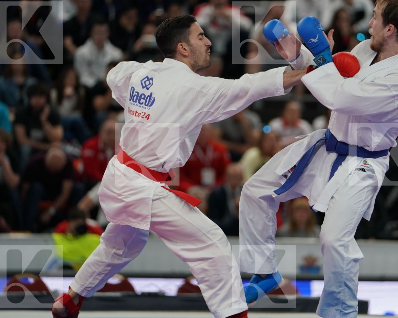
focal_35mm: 266
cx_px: 264
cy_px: 154
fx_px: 3134
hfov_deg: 7.3
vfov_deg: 5.8
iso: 1600
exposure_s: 1/1000
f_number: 2.8
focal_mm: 182
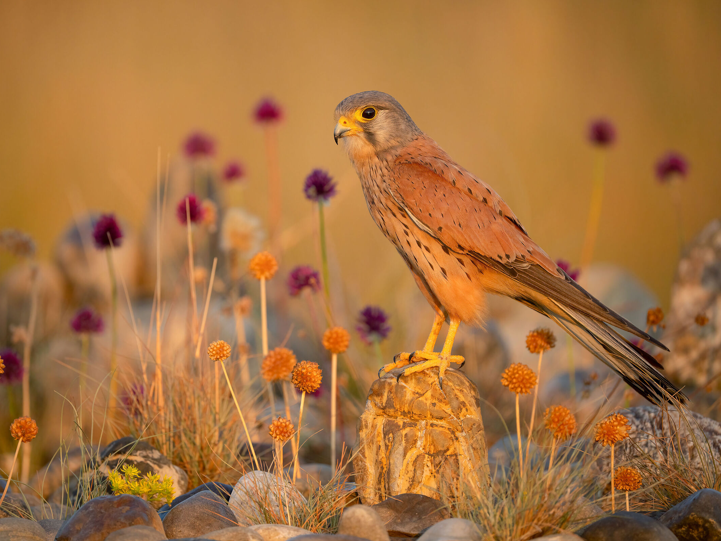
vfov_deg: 2.3
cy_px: 270
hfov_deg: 3.1
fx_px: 13540
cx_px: 331
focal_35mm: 650
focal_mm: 600
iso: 1250
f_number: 6.3
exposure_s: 1/1250
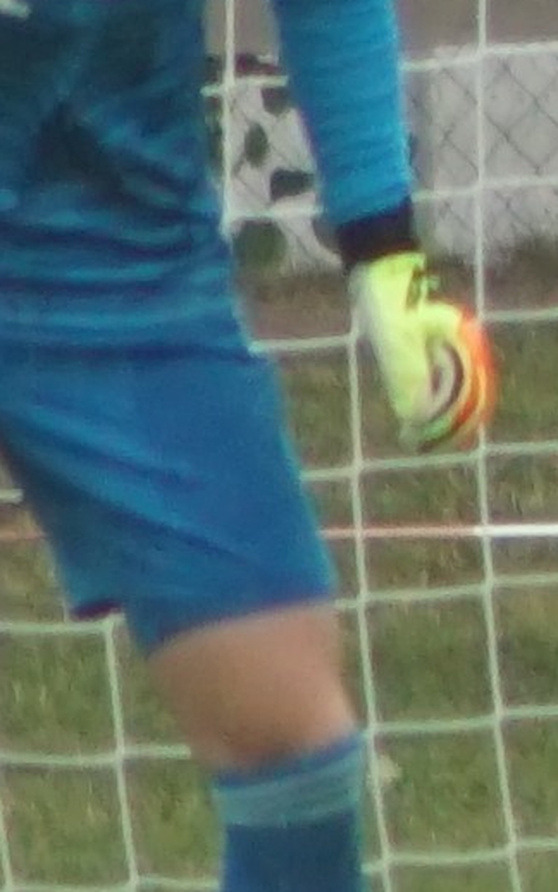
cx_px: 2850
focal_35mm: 5316
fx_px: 129276
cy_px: -453
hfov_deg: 0.2
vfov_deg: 0.4
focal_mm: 300
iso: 500
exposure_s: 1/500
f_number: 5.6
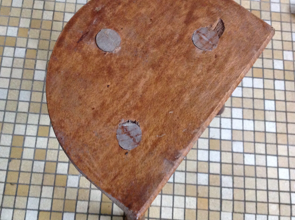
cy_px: 102
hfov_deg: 45.7
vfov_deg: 35.0
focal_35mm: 41
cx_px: 126
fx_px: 349
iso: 500
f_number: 2.4
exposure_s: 1/15
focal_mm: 4.28
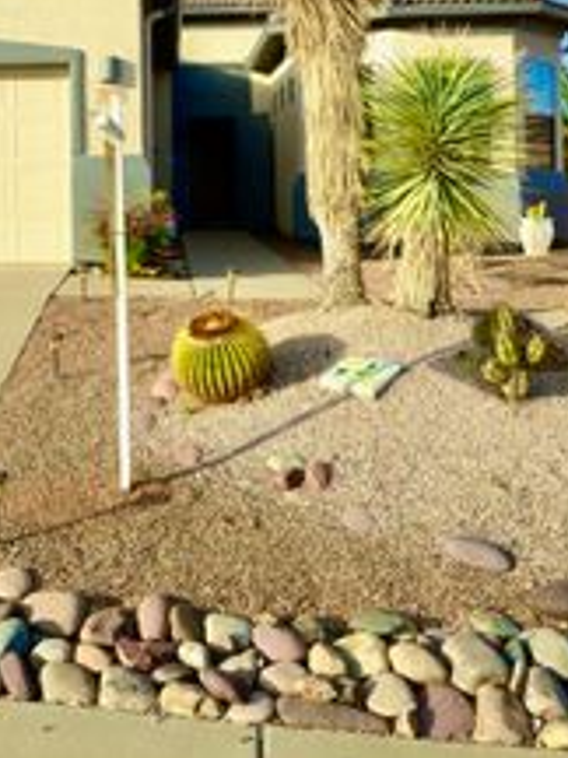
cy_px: 181
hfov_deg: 34.9
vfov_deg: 45.0
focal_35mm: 40
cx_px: 116
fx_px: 875
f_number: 11
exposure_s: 1/250
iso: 200
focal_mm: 18
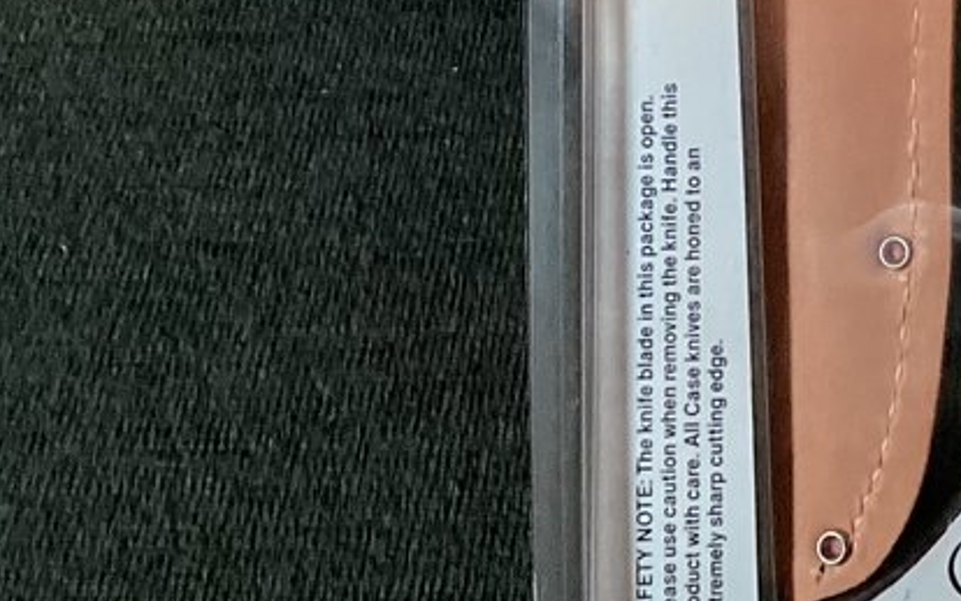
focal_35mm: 120
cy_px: -461
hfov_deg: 16.8
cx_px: 1099
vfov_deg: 10.3
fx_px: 3144
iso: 200
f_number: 2.4
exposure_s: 1/60
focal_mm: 3.3
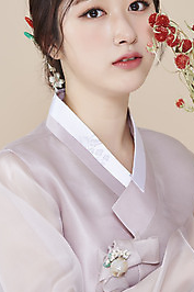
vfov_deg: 13.0
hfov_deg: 8.7
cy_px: 79
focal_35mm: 158
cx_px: 127
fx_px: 1279
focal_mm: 105
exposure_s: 1/125
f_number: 11
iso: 64
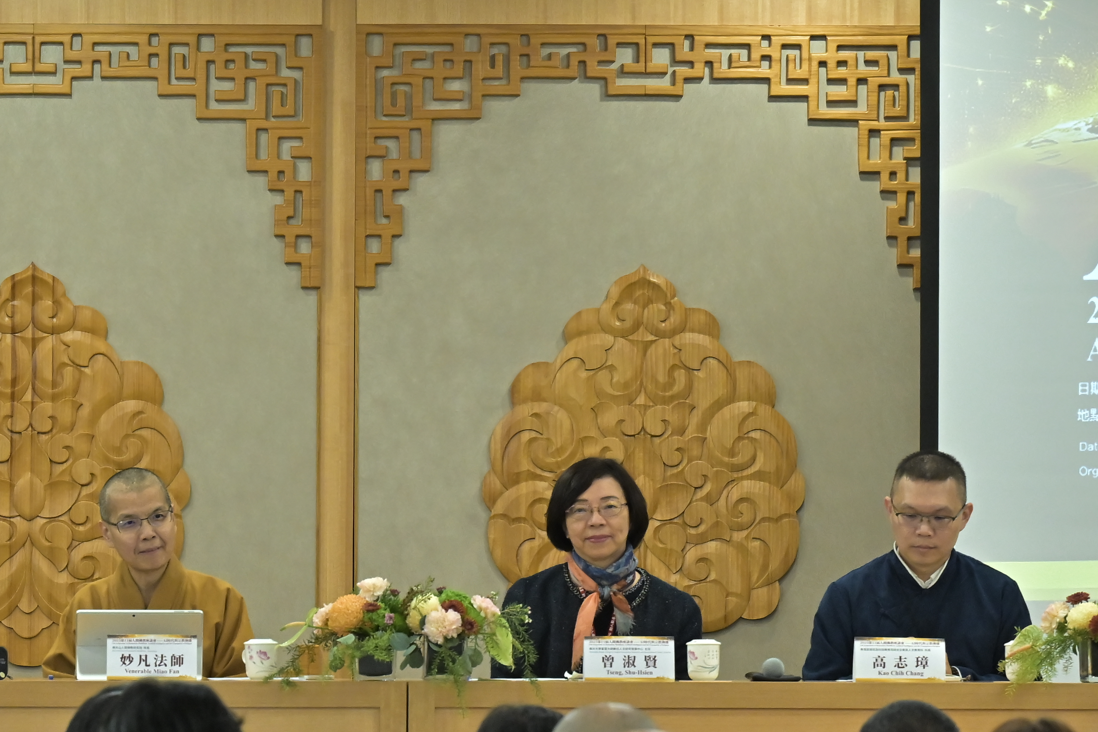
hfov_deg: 8.6
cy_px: 577
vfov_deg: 5.8
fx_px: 7227
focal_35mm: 237
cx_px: -8
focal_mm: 91
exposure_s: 1/80
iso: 1600
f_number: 5.6
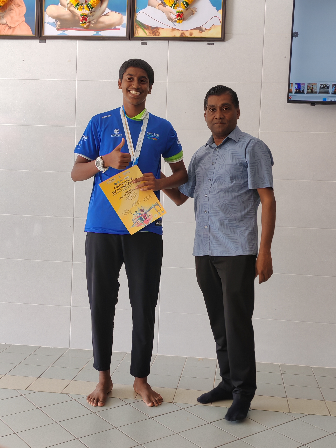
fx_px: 557
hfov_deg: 33.6
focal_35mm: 43
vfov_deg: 43.9
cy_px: 224
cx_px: 168
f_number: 1.95
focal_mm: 5.52
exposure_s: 1/140
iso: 50
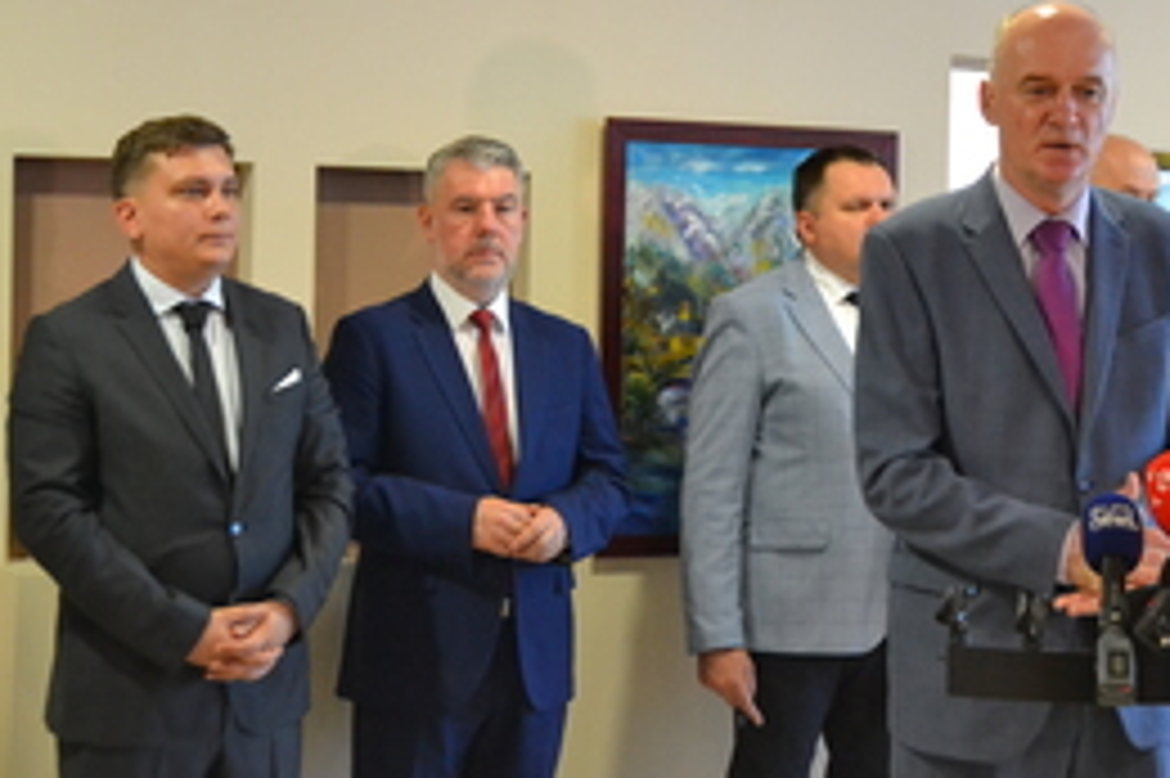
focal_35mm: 79
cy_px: 292
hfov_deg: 25.7
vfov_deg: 17.3
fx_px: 2558
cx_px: 720
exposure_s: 1/80
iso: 3200
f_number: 5
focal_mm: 35
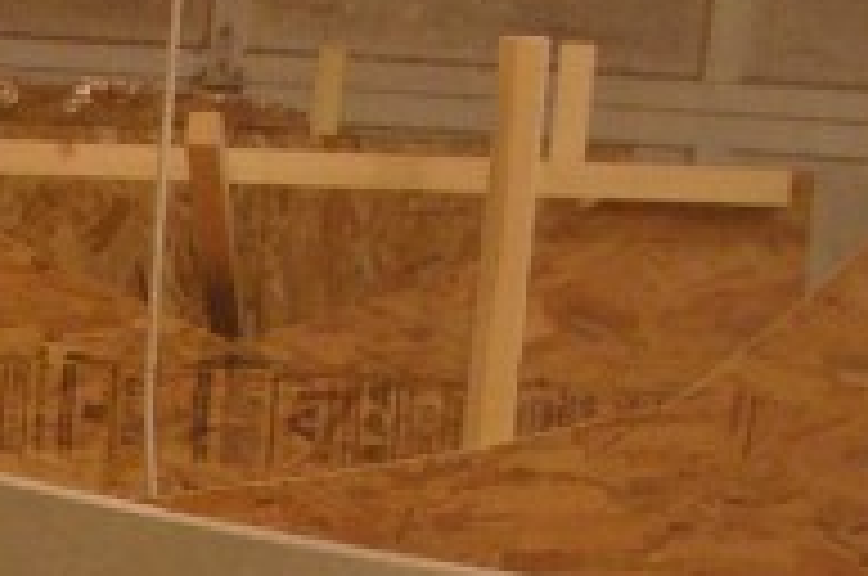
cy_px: 961
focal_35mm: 179
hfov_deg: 10.6
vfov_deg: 7.5
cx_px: -850
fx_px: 4299
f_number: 8
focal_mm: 23
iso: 1600
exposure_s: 1/10
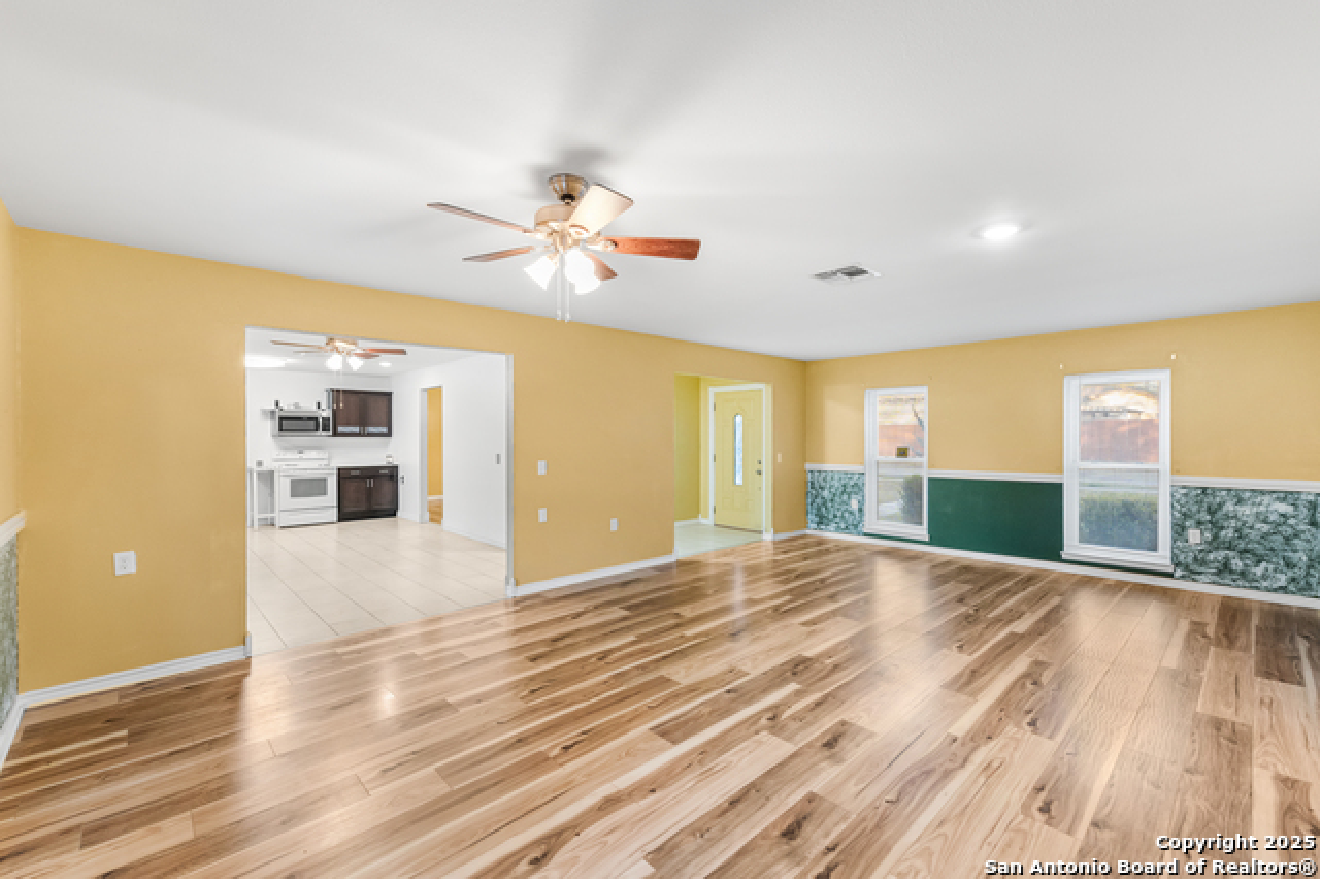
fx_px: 550
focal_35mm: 15
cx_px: 660
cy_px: 440
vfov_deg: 77.3
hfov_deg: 100.4
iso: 2500
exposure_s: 1/30
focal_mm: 15
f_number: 4
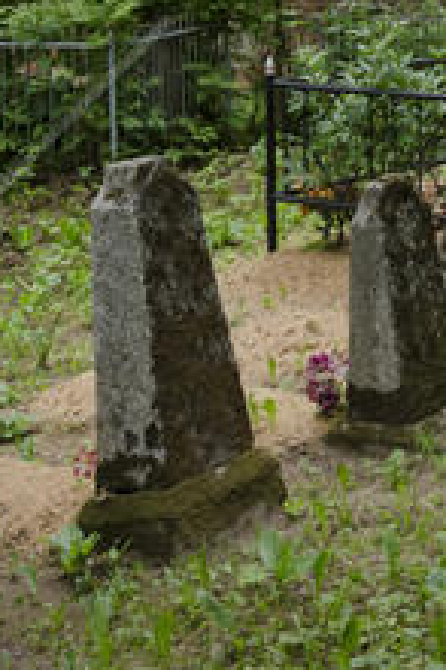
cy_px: -142
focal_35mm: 98
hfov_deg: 13.9
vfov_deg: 19.5
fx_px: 1830
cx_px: 329
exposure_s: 1/160
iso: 400
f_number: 5.6
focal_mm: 25
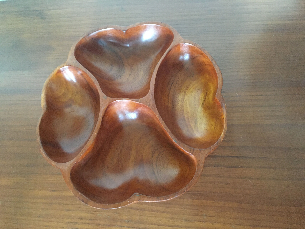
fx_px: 256
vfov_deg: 48.2
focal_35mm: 29
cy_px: 114
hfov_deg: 61.7
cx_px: 152
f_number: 2.2
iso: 400
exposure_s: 1/17
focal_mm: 4.15
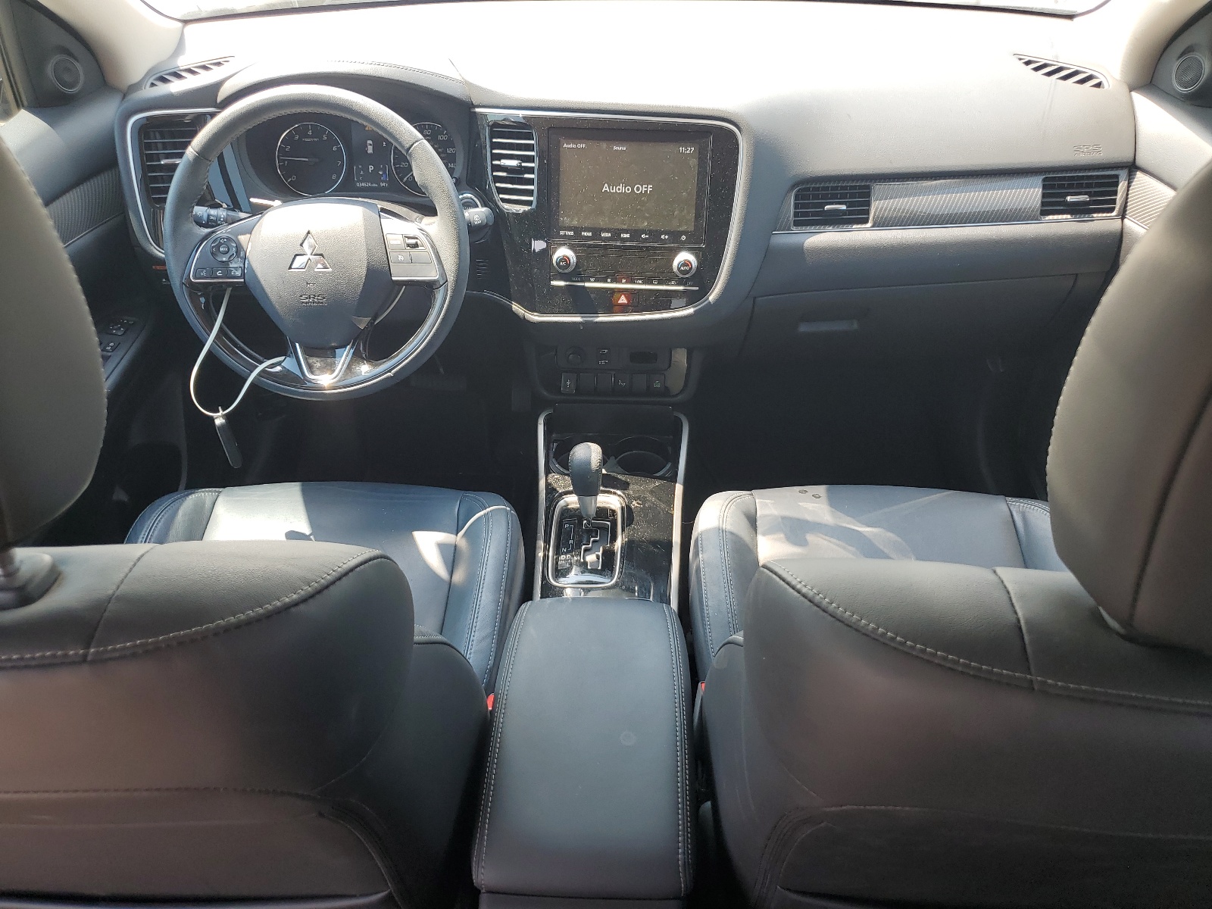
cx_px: 606
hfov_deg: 67.3
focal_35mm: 26
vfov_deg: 53.1
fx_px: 910
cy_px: 454
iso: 50
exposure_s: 1/222
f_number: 1.5
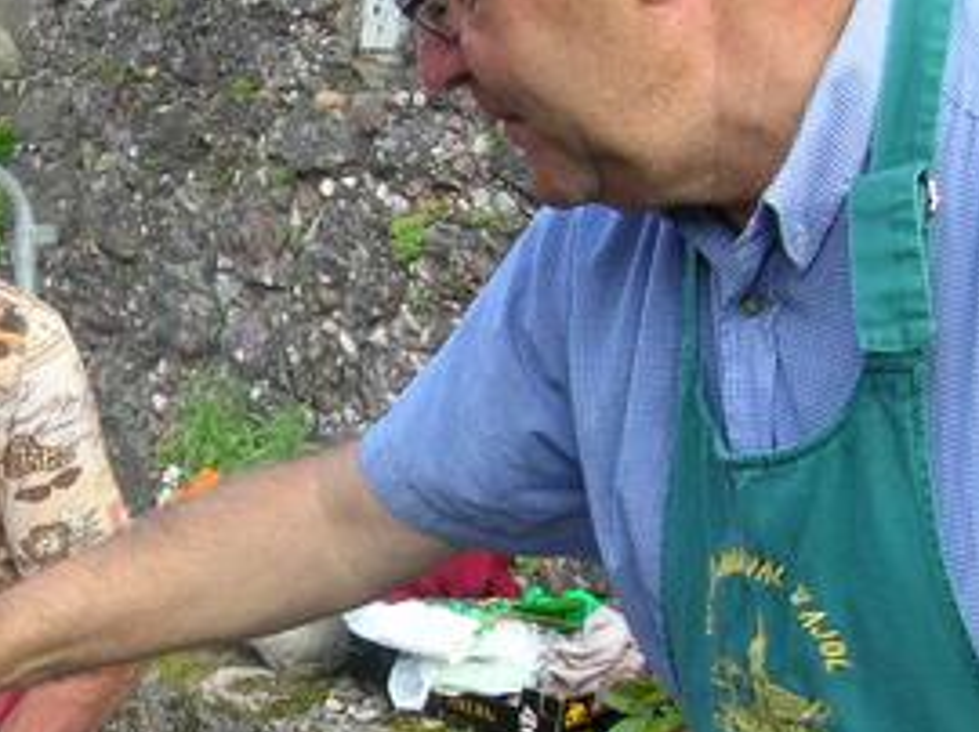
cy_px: 518
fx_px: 2345
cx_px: 160
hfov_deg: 23.2
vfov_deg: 17.7
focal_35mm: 83
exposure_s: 1/117
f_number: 2.8
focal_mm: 5.8
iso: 50
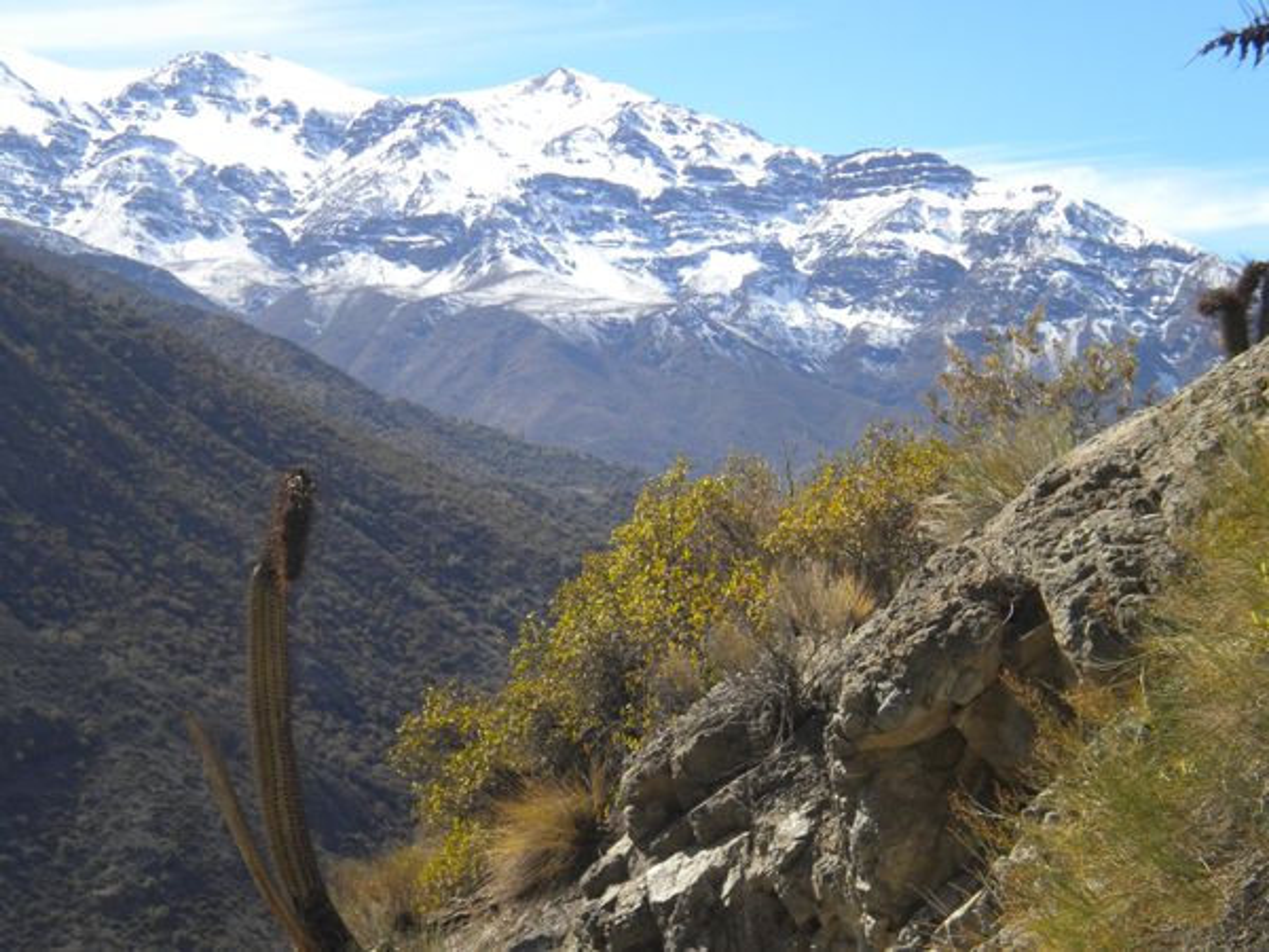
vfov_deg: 18.7
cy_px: 476
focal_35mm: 79
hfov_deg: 24.7
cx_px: 634
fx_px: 2896
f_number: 5.1
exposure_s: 1/420
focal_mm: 14.3
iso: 83
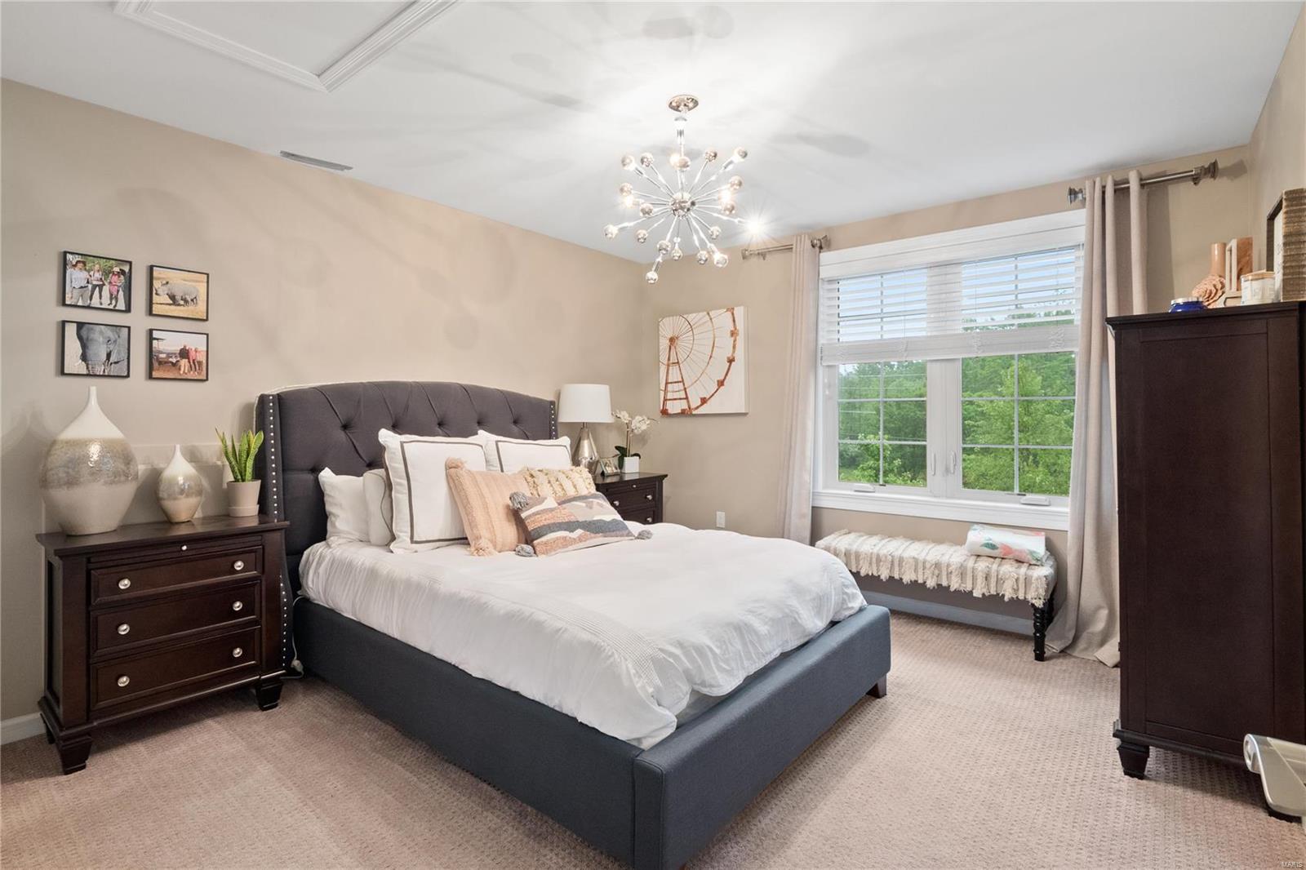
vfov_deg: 73.7
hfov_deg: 96.7
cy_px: 435
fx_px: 580
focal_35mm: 16
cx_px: 653
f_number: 7.1
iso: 400
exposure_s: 1/2
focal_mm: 8
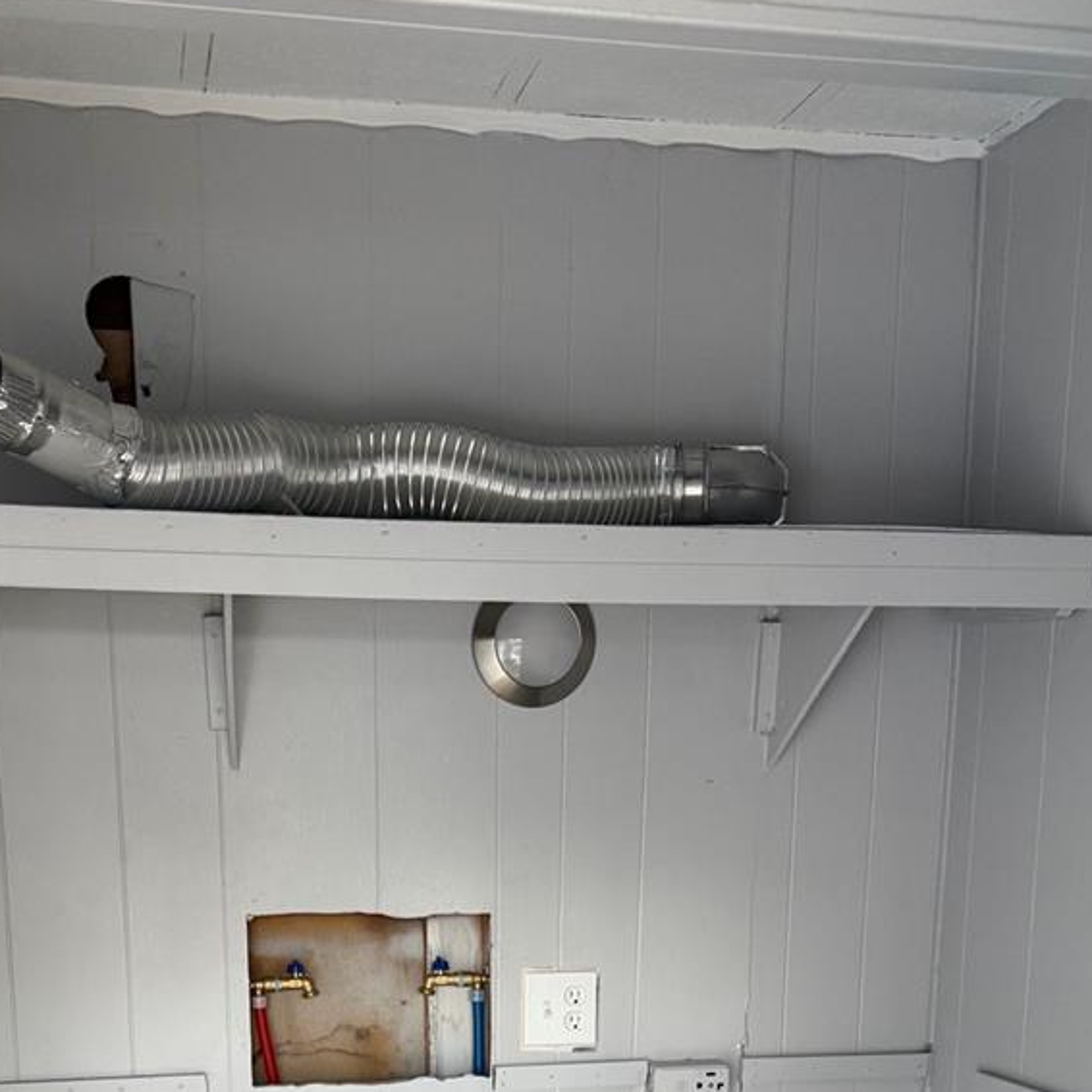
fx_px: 1606
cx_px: 440
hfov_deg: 37.4
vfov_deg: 34.1
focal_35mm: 45
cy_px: 1102
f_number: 1.78
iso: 200
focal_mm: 6.76
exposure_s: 1/70
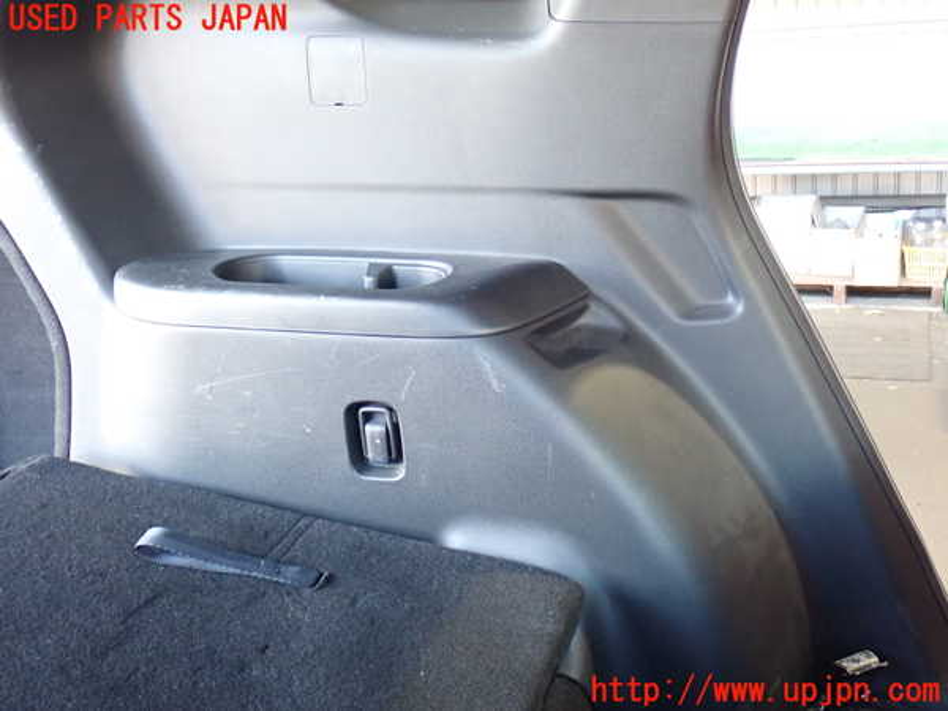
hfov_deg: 42.9
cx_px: 474
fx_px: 1205
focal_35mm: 44
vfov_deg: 32.9
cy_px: 356
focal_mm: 7.84
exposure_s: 1/25
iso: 800
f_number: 2.9
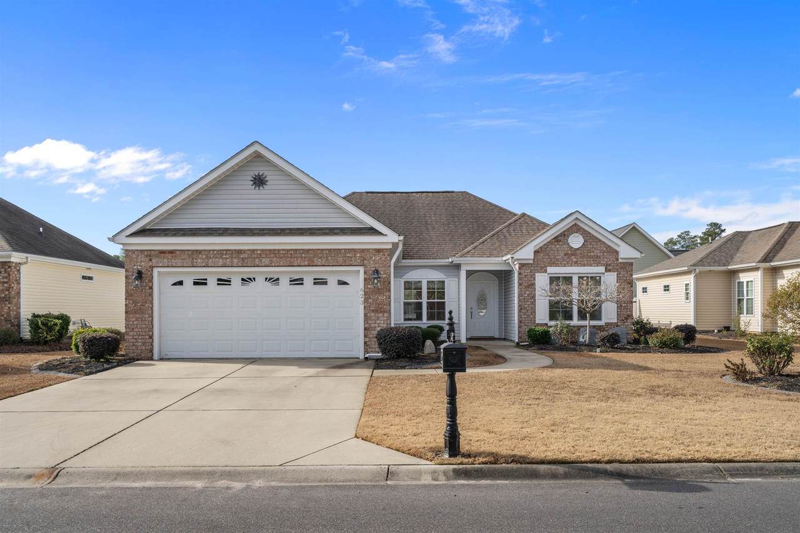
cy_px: 266
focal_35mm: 31
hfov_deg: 60.3
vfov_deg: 42.3
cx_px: 400
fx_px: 689
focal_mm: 31
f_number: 8
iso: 320
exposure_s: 1/250
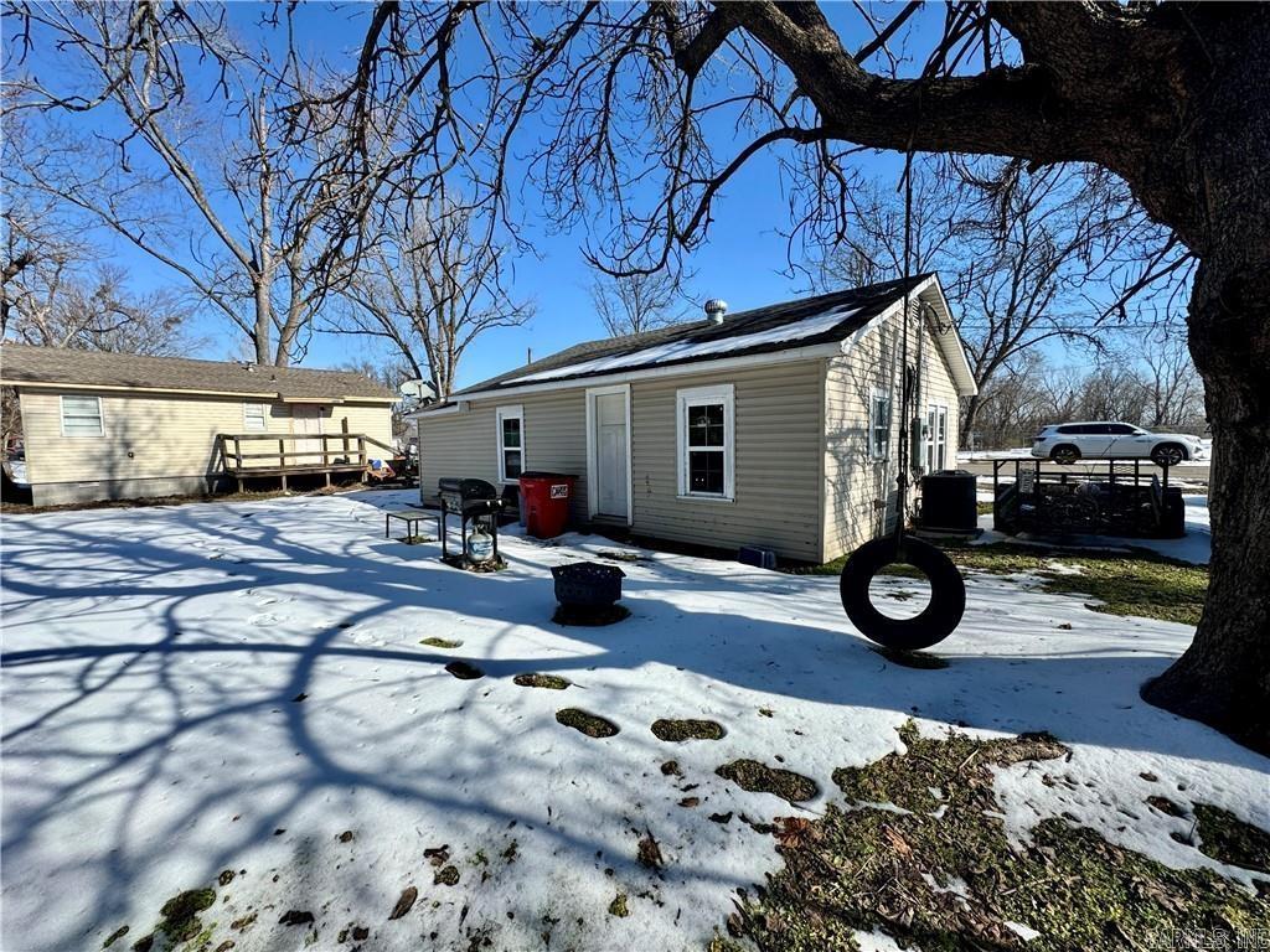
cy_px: 476
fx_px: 514
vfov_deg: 85.7
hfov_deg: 102.1
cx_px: 635
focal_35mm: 14
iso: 50
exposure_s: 1/1880
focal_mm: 2.22
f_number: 2.2
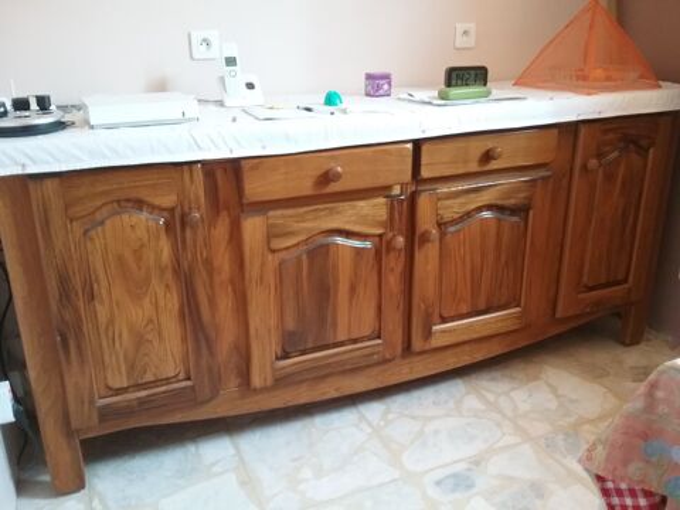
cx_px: 340
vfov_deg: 45.4
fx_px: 609
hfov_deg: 58.4
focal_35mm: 31
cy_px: 255
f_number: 2.2
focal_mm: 3.3
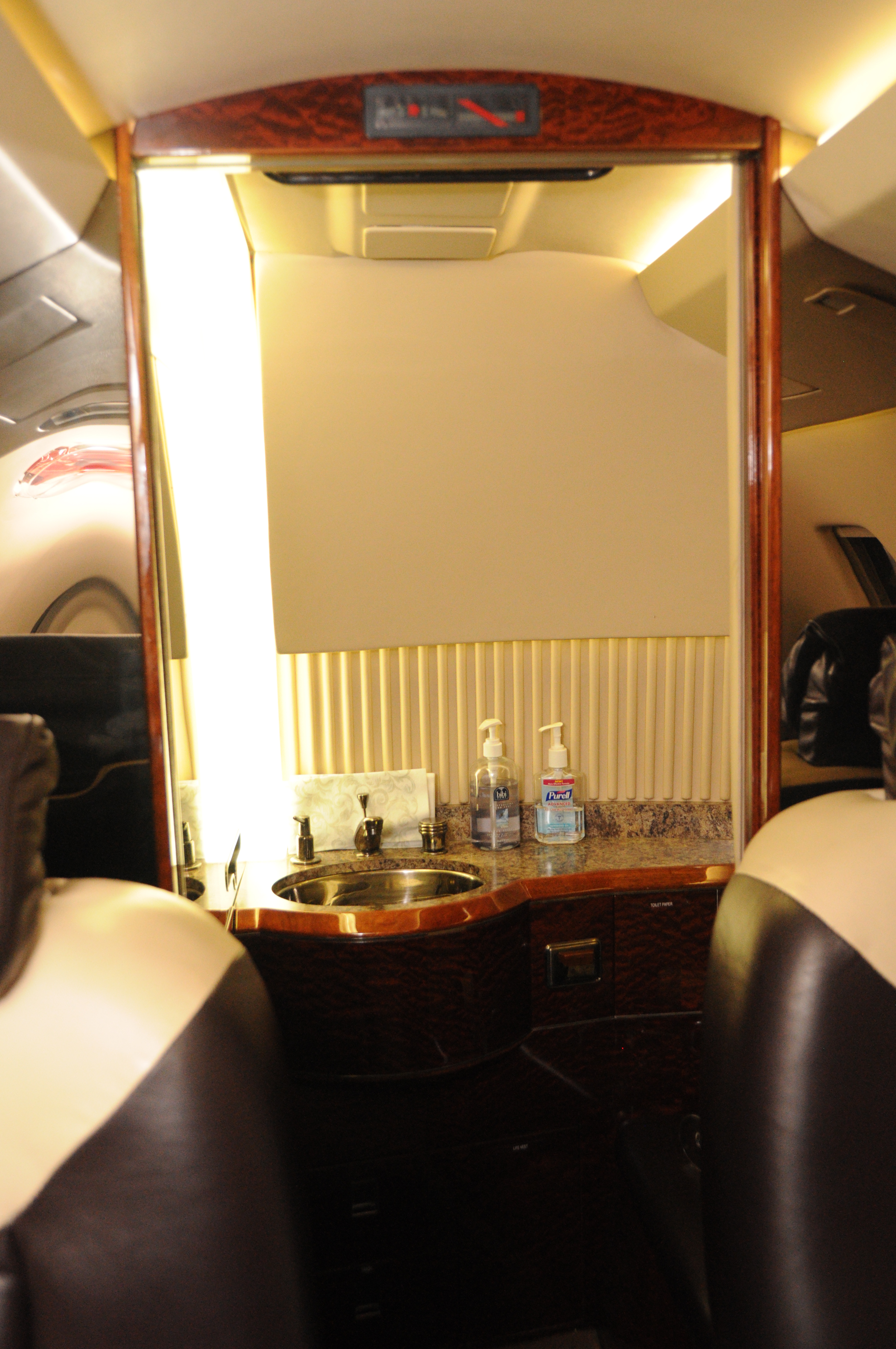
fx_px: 1235
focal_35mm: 33
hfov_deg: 39.9
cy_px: 674
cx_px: 448
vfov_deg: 57.3
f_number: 3.8
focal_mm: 22
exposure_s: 1/80
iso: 1600
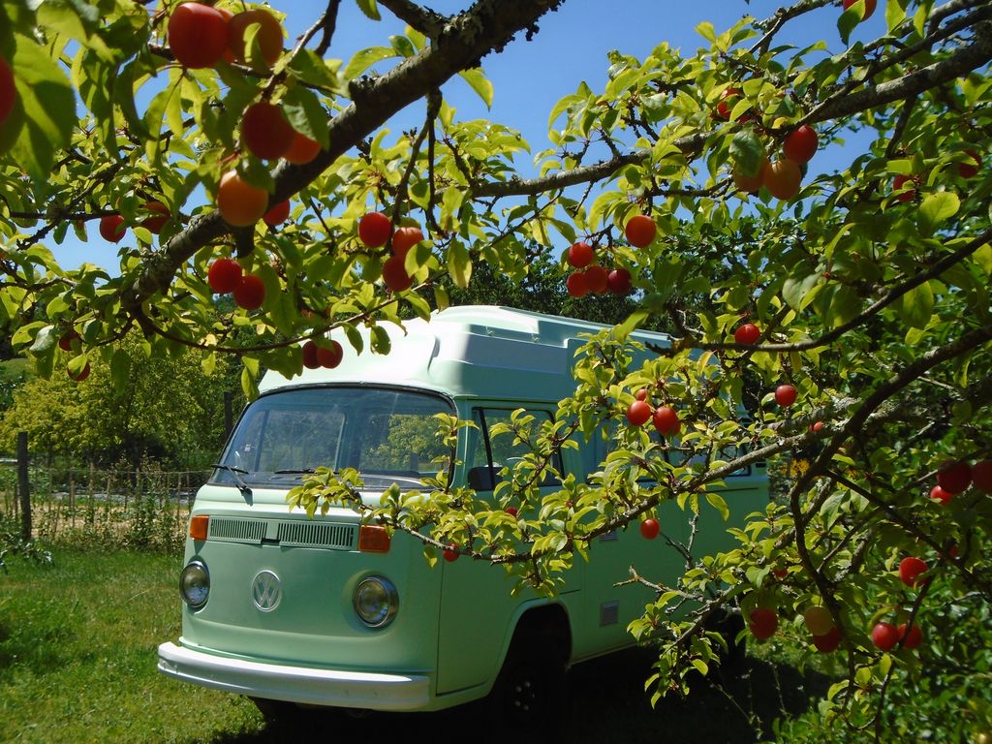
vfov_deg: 34.3
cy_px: 372
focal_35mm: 42
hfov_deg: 44.8
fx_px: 1204
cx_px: 496
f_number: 4.1
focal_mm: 7.4
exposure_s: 1/800
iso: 100
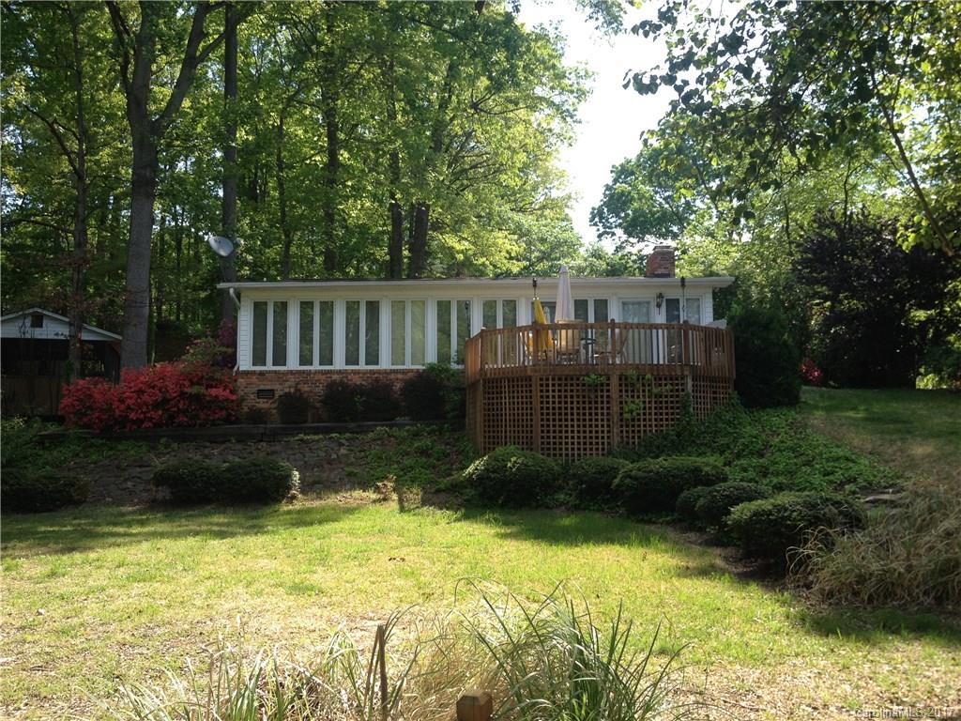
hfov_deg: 52.6
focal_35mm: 35
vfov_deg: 40.7
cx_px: 480
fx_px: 972
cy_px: 360
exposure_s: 1/480
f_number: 2.4
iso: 50
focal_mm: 4.28
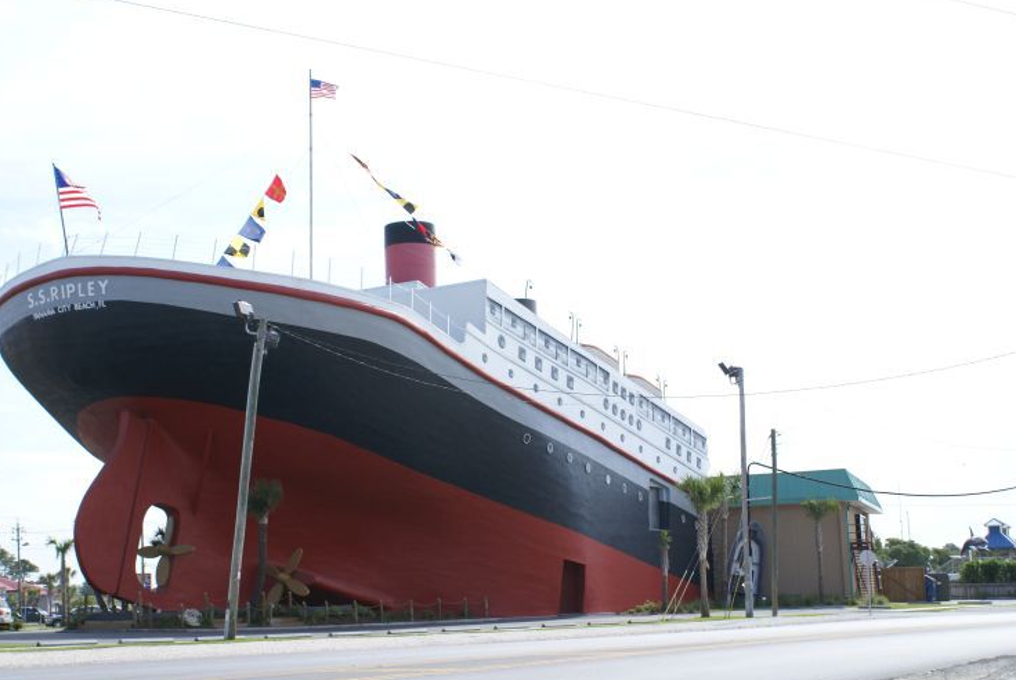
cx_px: 469
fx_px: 1385
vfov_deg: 27.6
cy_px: 362
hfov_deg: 40.3
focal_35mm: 49
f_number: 8
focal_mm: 30
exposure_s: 1/160
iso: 100
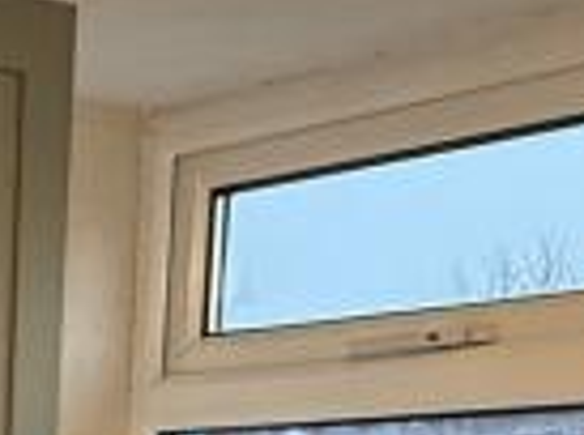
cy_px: 972
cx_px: -375
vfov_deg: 11.9
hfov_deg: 16.5
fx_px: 1767
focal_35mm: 105
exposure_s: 1/100
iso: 400
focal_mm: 2.22
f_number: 2.2
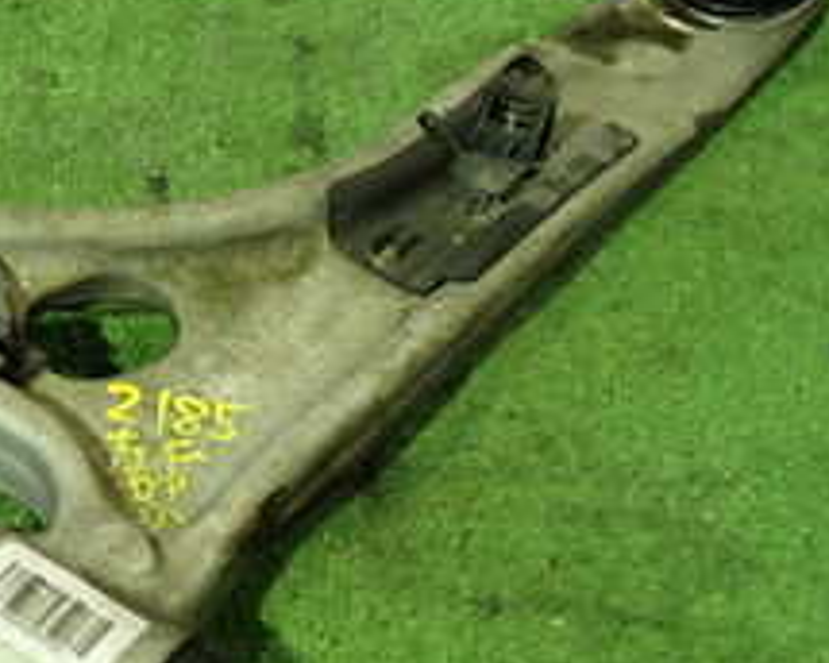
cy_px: 285
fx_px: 2135
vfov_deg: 17.7
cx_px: -154
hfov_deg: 20.6
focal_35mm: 87
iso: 640
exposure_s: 1/30
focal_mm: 5.79
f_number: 2.4
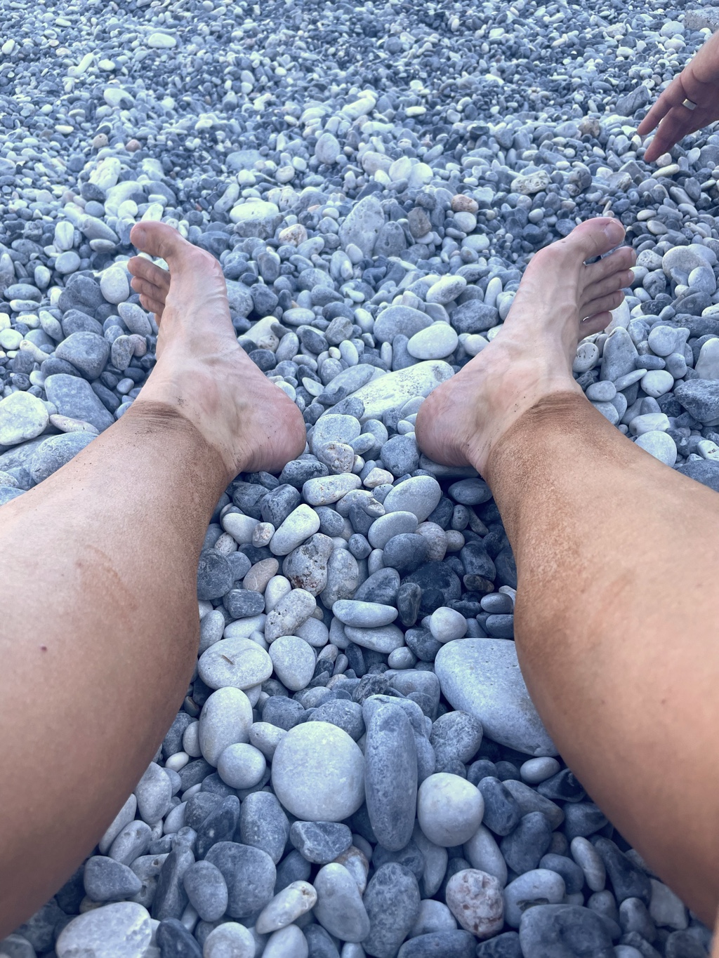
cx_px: 360
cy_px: 479
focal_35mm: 26
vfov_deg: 67.3
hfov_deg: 53.1
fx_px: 720
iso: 32
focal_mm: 4.2
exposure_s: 1/612
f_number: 1.6
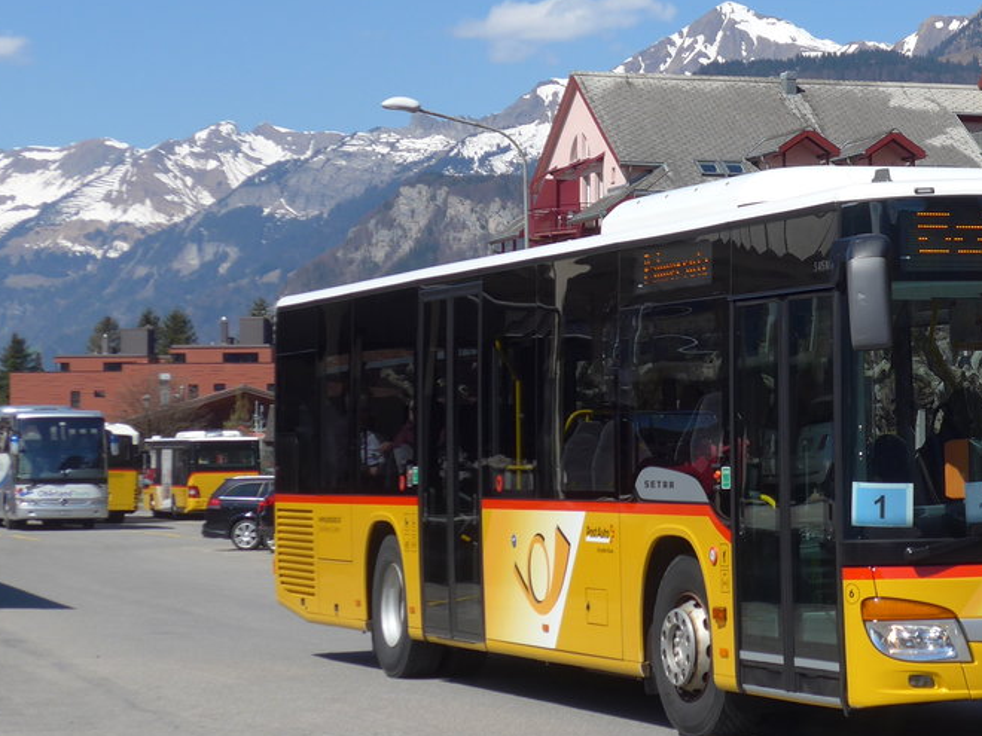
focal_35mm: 120
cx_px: 870
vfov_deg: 12.3
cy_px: 330
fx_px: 3404
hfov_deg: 16.2
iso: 80
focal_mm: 13.4
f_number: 3.9
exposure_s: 1/1000
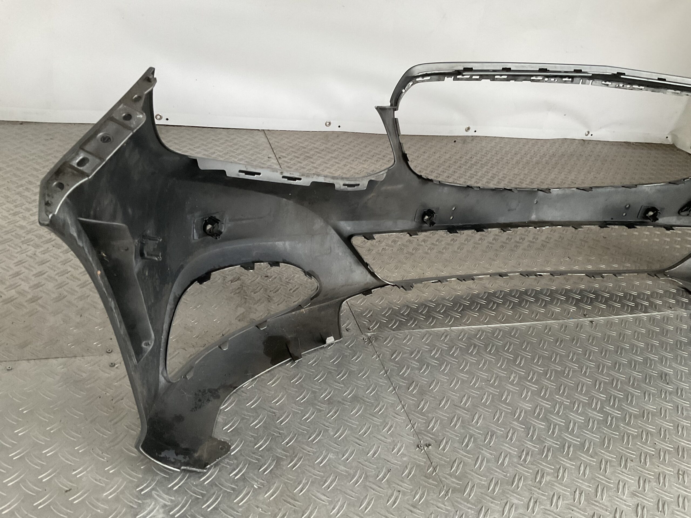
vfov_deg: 48.2
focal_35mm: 29
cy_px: 259
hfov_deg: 61.7
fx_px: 579
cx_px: 346
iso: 250
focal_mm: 3
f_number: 1.8
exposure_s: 1/50
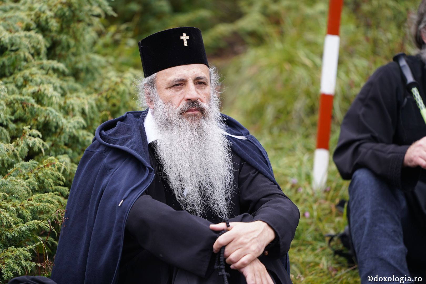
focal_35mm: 200
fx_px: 2366
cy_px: 142
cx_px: 213
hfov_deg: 10.3
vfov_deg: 6.9
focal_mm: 200
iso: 800
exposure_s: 1/400
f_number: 2.8
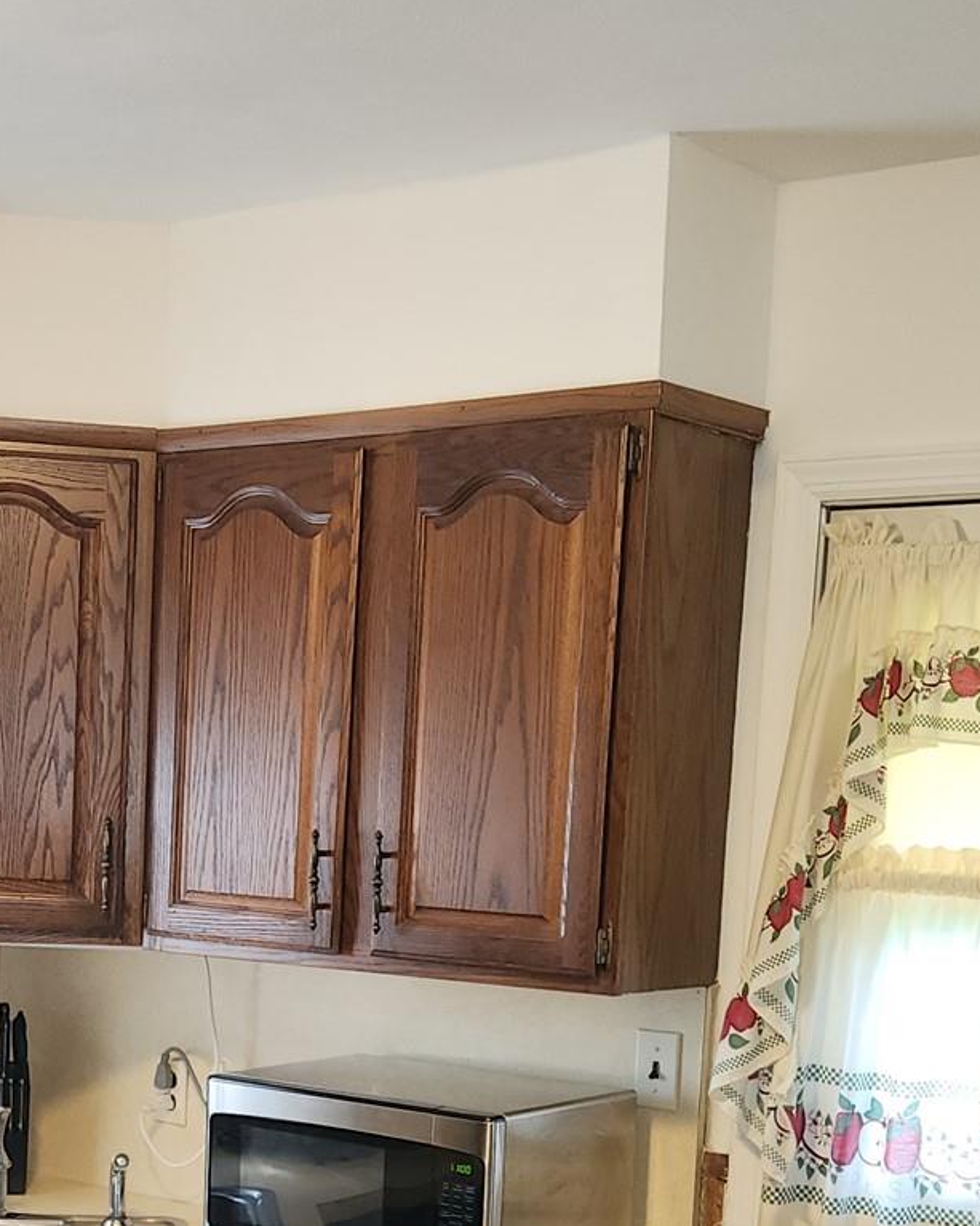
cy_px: 1092
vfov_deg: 30.2
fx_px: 2175
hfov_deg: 25.2
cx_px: 288
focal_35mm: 60
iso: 100
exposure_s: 1/30
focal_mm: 5.4
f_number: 1.8
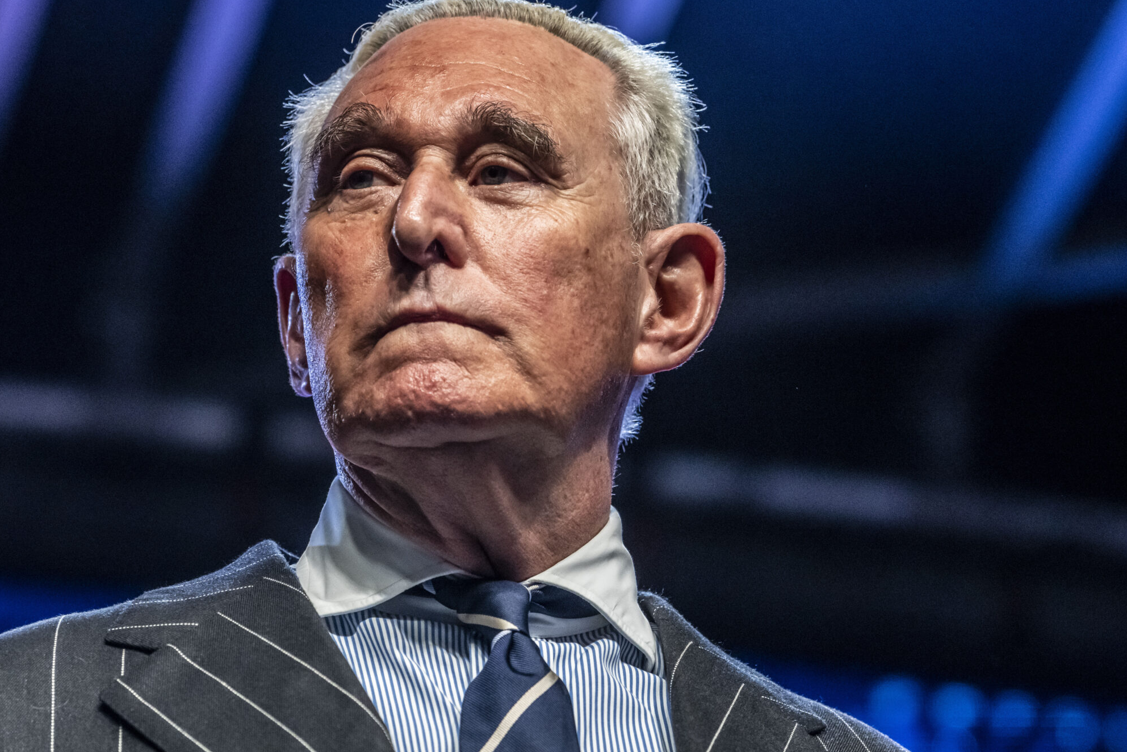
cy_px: 382
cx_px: 535
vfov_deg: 5.8
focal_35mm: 236
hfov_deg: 8.7
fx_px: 7389
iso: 6400
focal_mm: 183
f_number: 5.6
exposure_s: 1/250
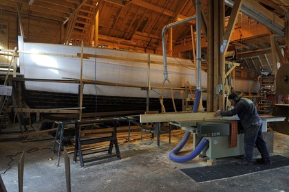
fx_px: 193
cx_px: 144
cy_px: 96
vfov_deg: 53.1
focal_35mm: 24
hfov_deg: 73.7
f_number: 11
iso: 800
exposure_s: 1/25
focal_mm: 24
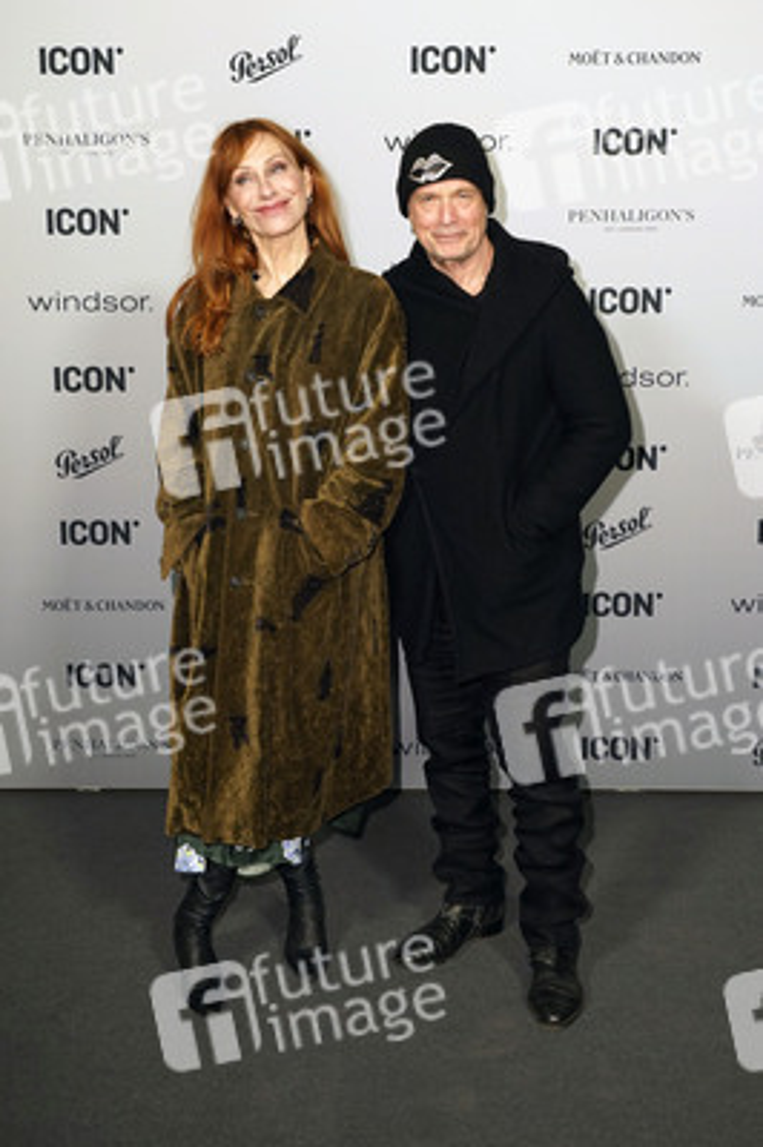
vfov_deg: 45.5
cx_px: 382
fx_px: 1369
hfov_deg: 31.1
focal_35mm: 43
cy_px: 574
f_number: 5.6
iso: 1600
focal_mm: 43
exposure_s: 1/160
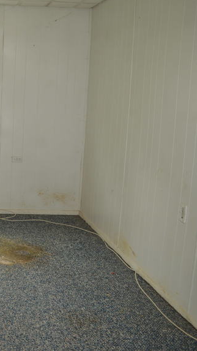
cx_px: -40
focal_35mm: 43
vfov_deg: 47.4
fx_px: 400
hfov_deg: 24.9
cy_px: 174
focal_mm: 18
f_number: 3.5
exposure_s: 1/30
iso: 320
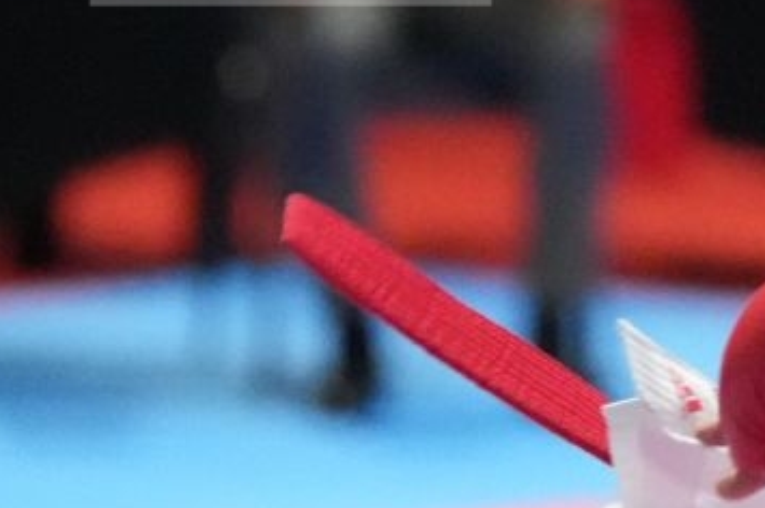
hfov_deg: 3.8
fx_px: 11634
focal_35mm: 548
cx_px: 1021
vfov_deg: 2.5
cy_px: -189
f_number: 2.8
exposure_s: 1/800
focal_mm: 108
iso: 12800
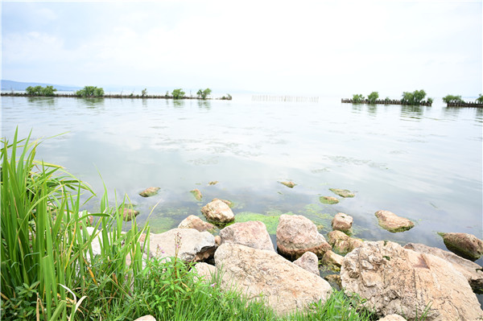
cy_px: 160
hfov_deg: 73.8
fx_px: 322
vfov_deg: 53.1
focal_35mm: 24
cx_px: 242
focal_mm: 24
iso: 100
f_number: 4
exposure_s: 1/320
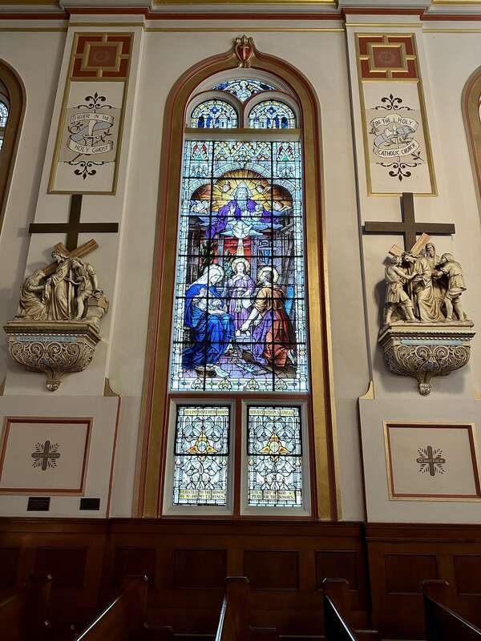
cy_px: 320
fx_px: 445
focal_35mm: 24
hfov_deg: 56.8
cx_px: 240
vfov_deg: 71.6
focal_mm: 6.86
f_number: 1.78
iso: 200
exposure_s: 1/60
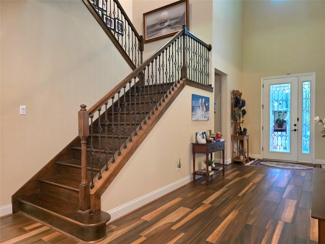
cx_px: 162
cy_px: 122
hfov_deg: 73.9
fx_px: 216
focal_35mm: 23
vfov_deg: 58.9
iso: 800
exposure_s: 1/120
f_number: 1.7
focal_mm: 6.3
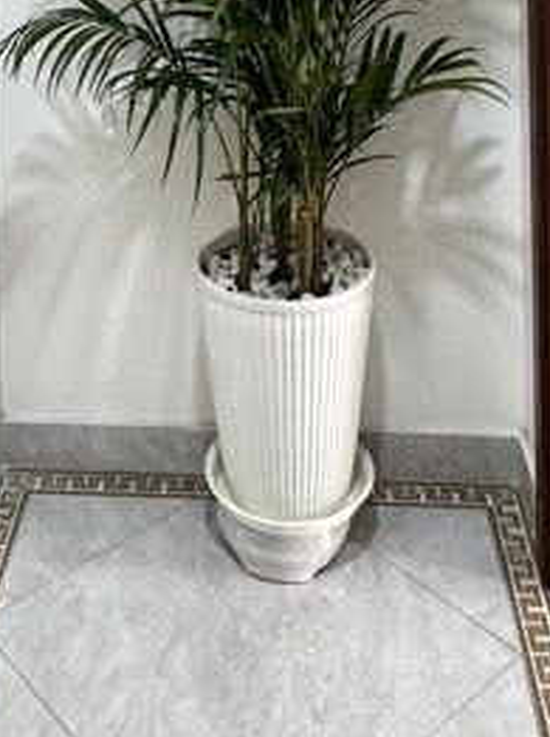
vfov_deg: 27.7
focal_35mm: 55
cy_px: -274
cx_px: 192
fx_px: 1168
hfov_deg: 26.4
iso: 200
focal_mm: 2.22
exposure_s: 1/50
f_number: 2.2
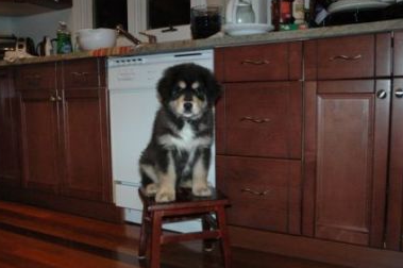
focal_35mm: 38
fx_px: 425
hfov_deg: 50.7
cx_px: 199
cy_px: 137
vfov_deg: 35.0
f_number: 4.5
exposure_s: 1/60
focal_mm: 24
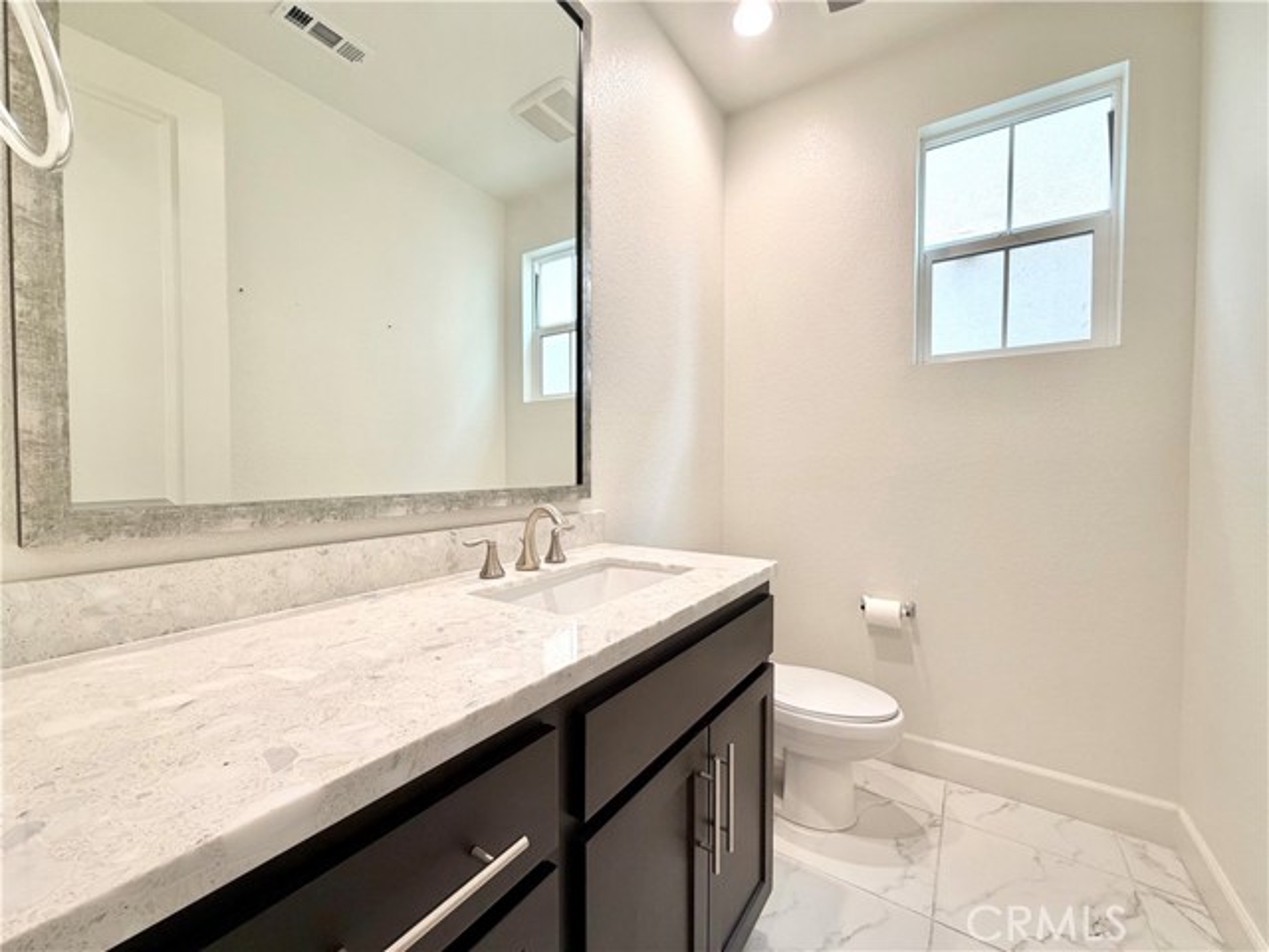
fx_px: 513
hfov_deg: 102.1
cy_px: 476
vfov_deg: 85.7
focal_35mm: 14
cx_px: 634
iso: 100
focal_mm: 2.22
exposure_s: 1/120
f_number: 2.2
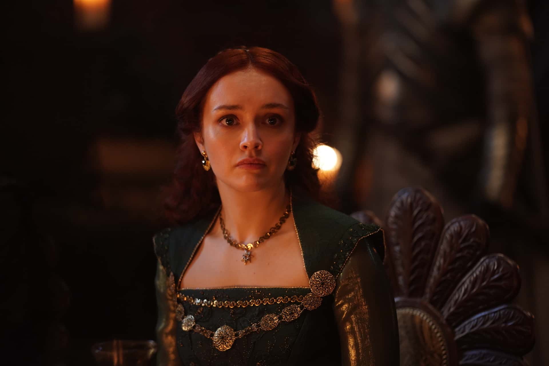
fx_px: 2059
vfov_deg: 10.2
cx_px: 274
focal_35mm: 135
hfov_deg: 15.2
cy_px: 183
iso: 2000
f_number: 1.8
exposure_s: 1/125
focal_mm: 135
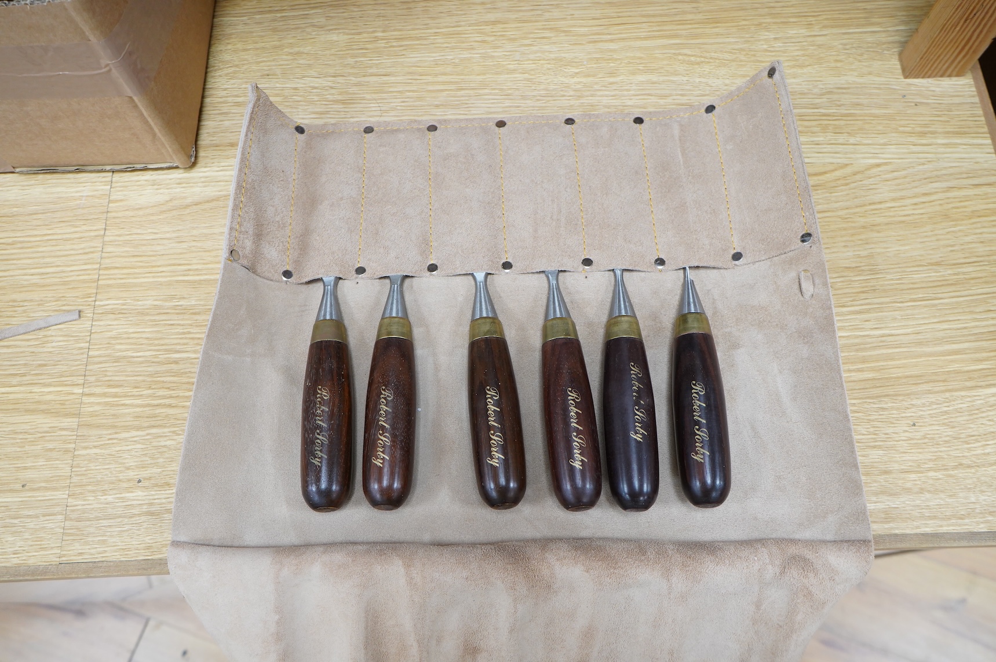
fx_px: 774
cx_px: 498
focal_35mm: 28
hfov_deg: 65.5
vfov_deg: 46.3
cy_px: 331
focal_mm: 28
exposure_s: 1/80
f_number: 6.3
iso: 2500
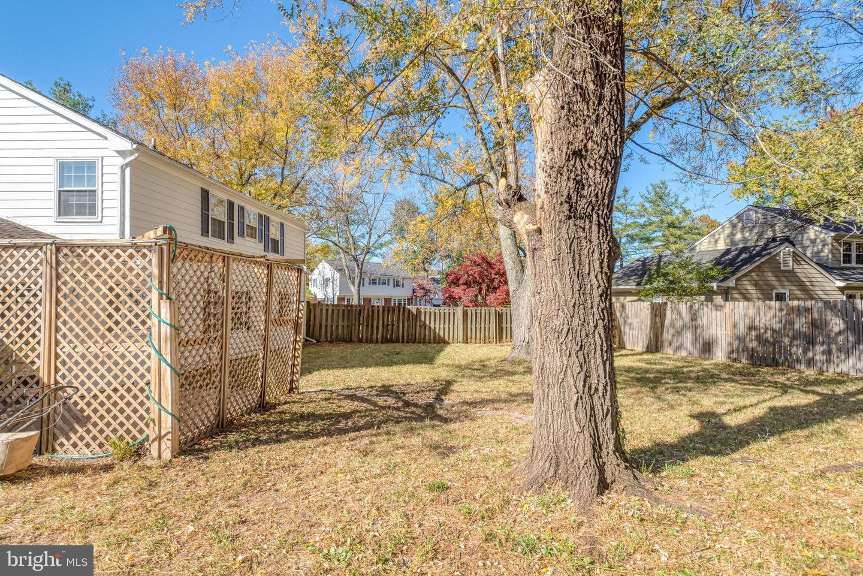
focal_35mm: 19
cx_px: 432
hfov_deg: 86.9
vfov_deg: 64.6
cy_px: 288
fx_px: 456
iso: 400
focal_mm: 19
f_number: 8
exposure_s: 1/160
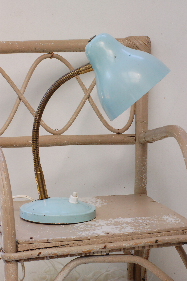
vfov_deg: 11.0
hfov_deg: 7.3
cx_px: 94
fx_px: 1464
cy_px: 140
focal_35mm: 188
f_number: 29
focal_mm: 125
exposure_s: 1/6
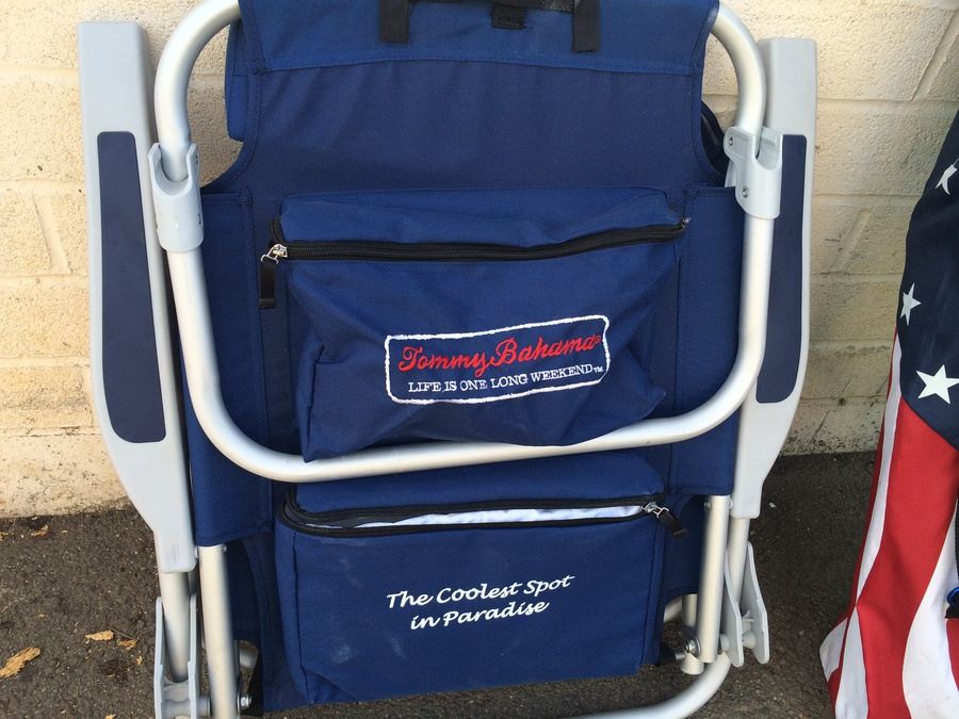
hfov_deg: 60.0
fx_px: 831
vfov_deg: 46.8
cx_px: 480
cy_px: 360
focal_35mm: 30
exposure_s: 1/373
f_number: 2.2
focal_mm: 4.12
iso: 40
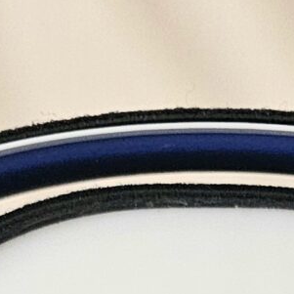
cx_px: 209
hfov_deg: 10.1
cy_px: 1012
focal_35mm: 173
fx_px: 1662
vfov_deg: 8.0
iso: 640
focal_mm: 6.3
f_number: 1.7
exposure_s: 1/100
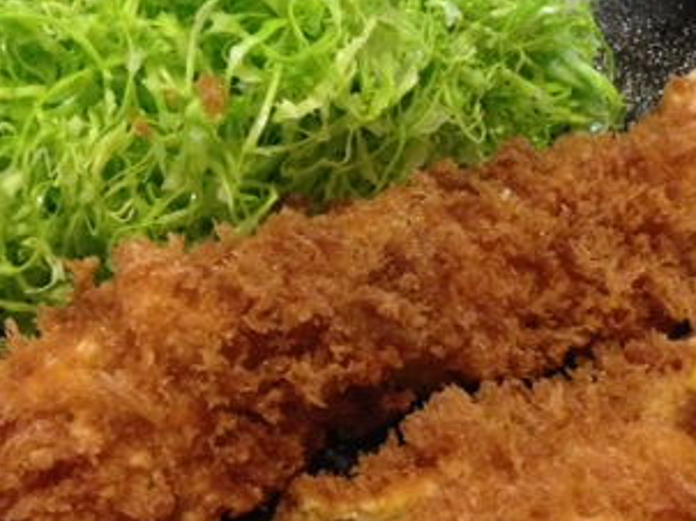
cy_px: 327
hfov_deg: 27.8
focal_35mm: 70
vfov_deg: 20.9
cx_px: 369
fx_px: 1406
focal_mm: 4.13
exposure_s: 1/15
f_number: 2.4
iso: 500
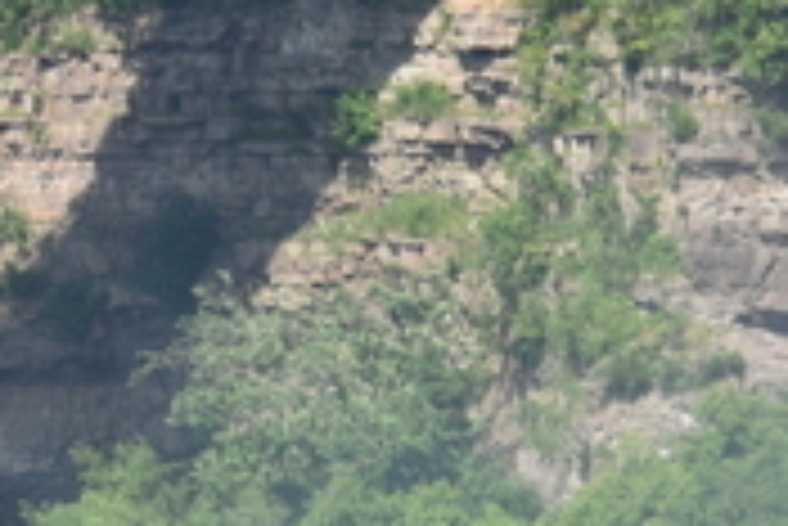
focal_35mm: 988
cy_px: 580
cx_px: -45
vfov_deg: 1.4
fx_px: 21644
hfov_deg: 2.1
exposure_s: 1/320
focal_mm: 135
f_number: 6.3
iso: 100
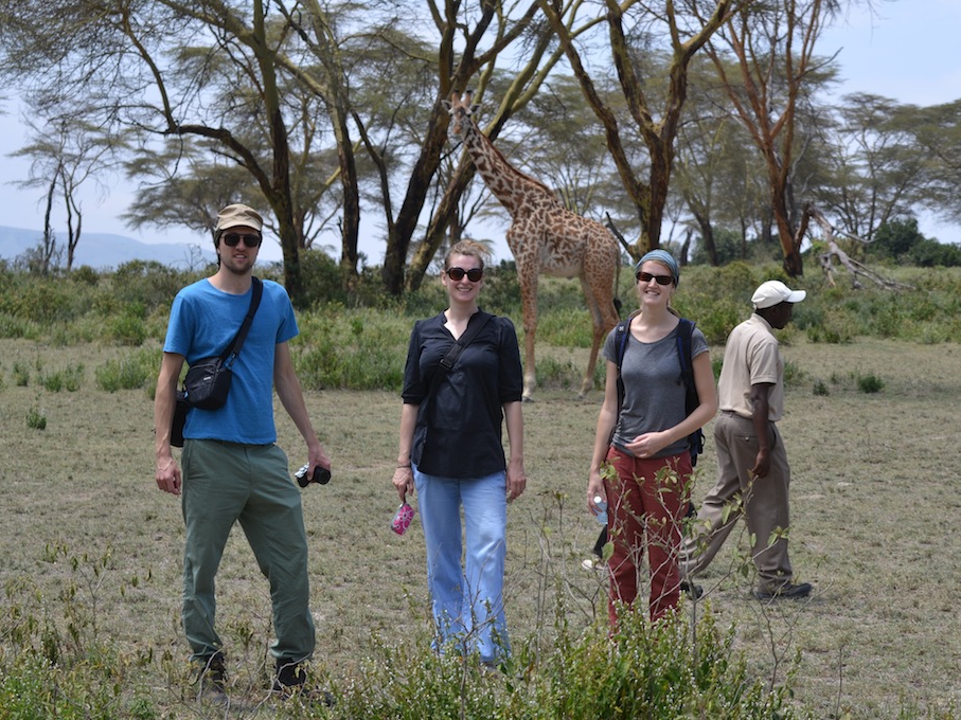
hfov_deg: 17.3
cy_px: 359
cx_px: 538
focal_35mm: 114
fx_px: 3164
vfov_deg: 13.0
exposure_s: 1/200
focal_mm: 70
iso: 100
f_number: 7.1
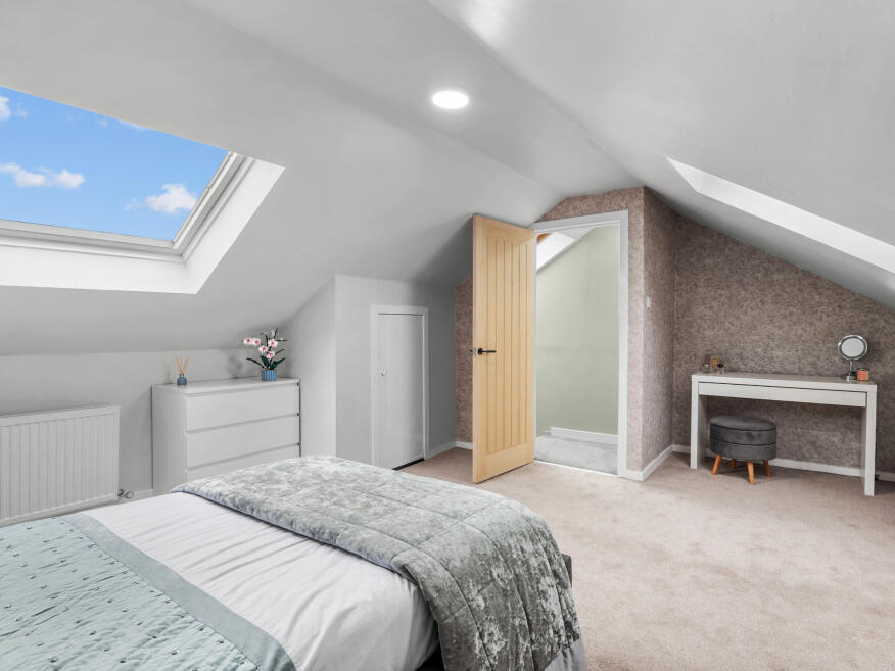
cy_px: 325
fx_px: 465
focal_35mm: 18
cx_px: 490
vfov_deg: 71.6
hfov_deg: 87.5
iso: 250
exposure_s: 1/3
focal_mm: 16
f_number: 9
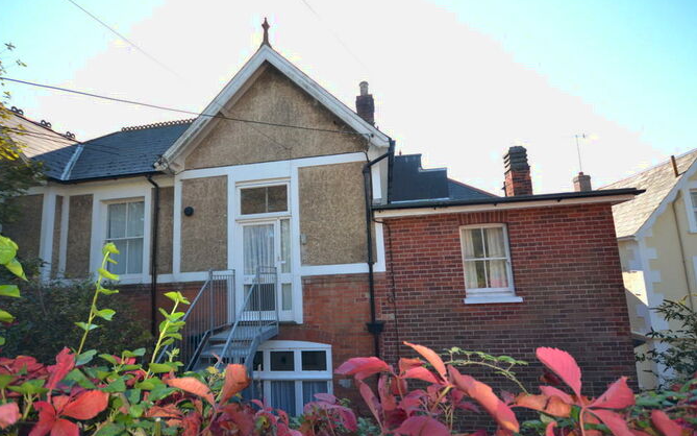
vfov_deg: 71.2
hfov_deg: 97.8
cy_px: 231
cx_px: 333
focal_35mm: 16
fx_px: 304
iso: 100
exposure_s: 1/160
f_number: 4
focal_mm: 10
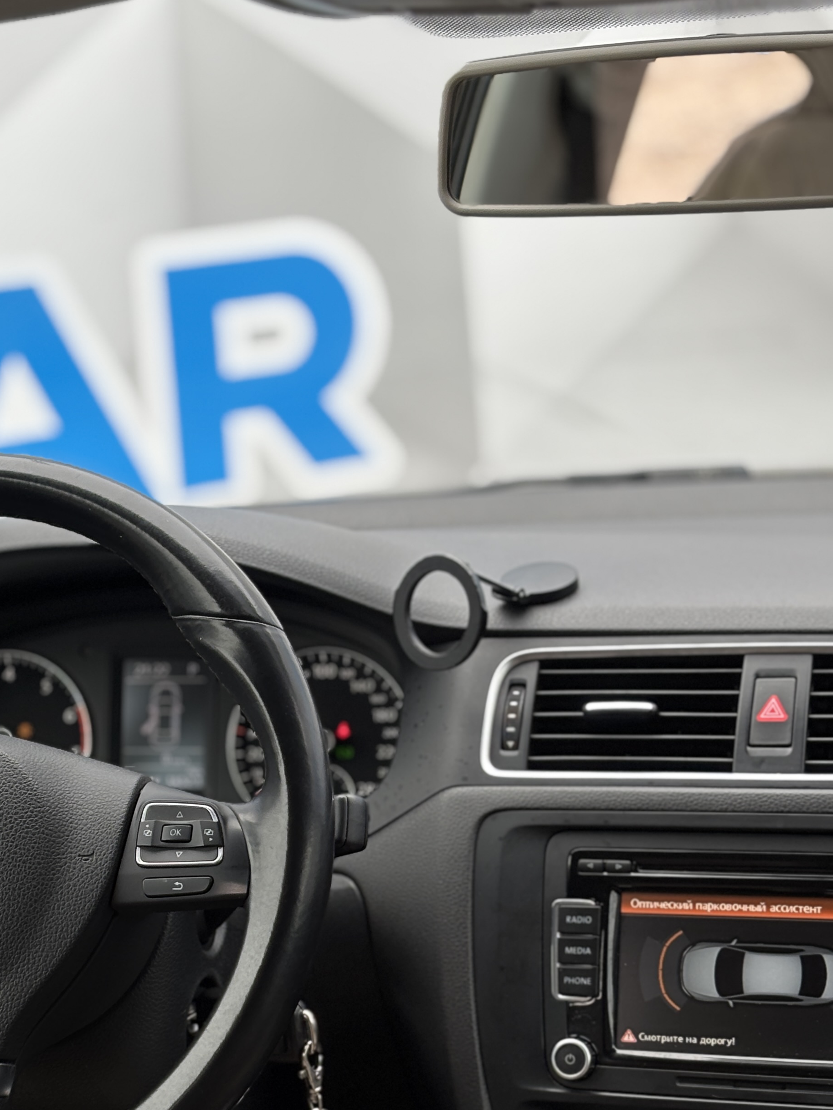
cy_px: 865
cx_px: 262
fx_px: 2760
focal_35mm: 86
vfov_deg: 22.5
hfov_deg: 17.1
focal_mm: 5.96
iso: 50
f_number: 1.6
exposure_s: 1/119
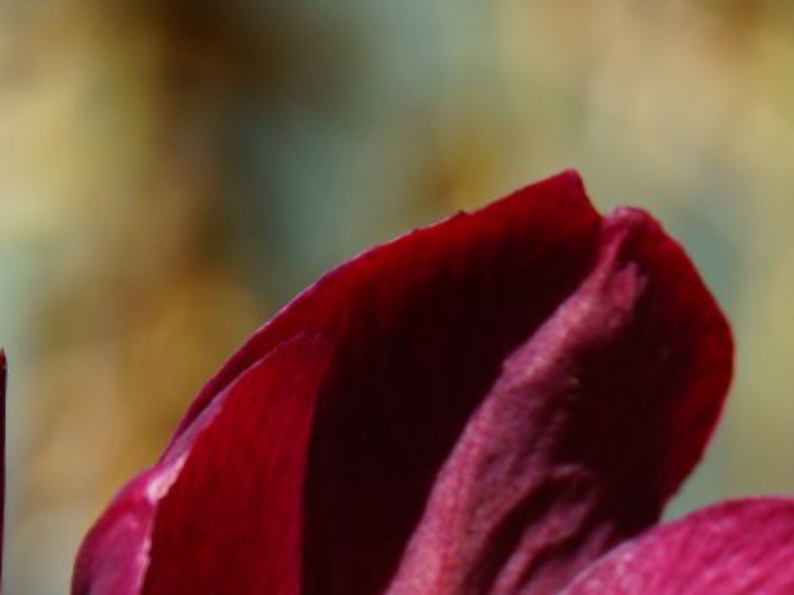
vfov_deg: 3.4
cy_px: 893
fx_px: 10070
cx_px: 1095
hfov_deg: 4.5
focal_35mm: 439
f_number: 6.3
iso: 100
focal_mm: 81
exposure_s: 1/500
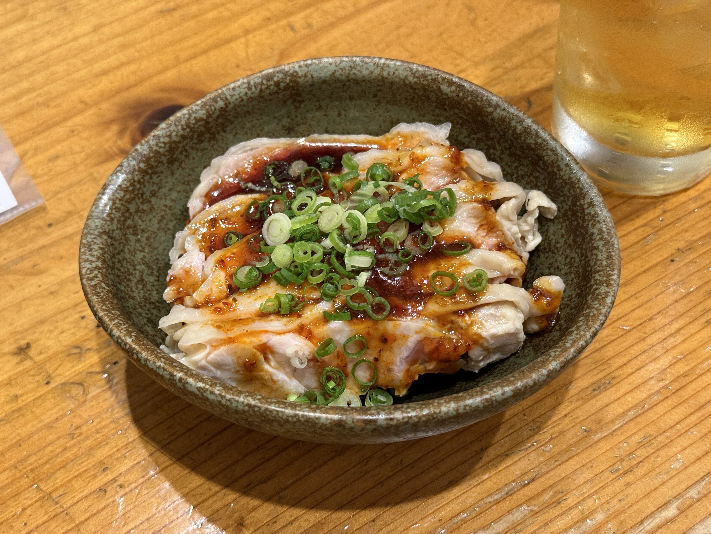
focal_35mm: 48
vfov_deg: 30.3
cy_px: 267
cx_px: 356
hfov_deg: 39.7
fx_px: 986
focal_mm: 6.76
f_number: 1.78
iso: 320
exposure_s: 1/40
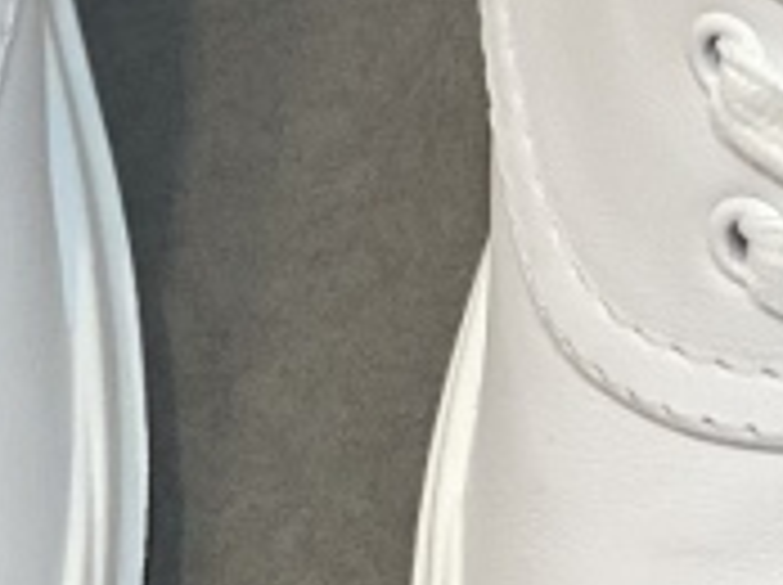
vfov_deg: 3.4
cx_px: 148
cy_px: 194
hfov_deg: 4.6
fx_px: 9736
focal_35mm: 431
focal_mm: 6
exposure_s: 1/100
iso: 64
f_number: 2
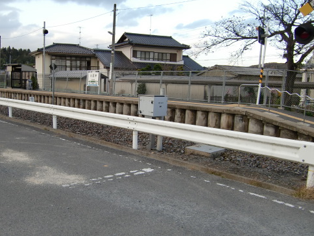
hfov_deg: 49.4
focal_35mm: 37
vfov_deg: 38.6
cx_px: 110
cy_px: 131
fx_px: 336
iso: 64
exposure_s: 1/125
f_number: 2.6
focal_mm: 4.9
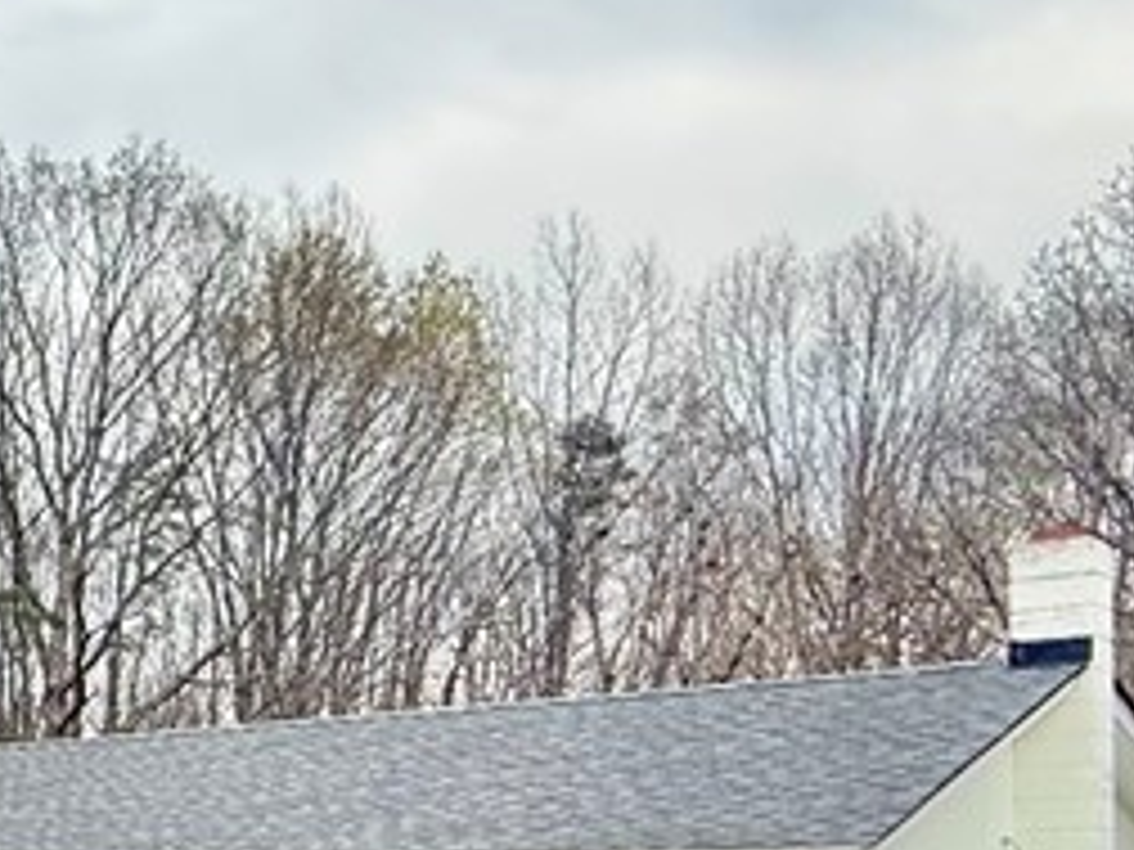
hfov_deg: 23.8
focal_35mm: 57
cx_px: -716
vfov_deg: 24.2
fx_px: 1867
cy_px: 895
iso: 50
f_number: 2.2
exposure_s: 1/709
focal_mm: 2.22
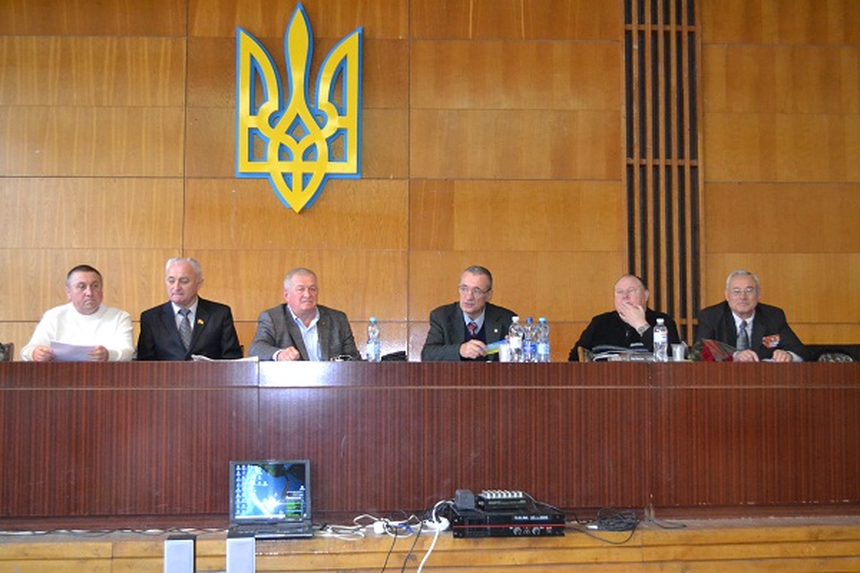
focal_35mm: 44
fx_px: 1039
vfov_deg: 30.8
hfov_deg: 45.0
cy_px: 286
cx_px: 430
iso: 3200
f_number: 4.5
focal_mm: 29
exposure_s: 1/60
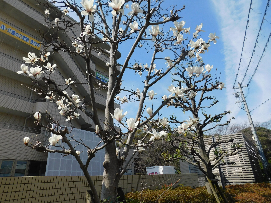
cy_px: 102
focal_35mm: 23
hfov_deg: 73.9
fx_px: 180
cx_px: 136
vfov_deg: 58.9
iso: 125
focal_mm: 4
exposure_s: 1/500
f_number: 6
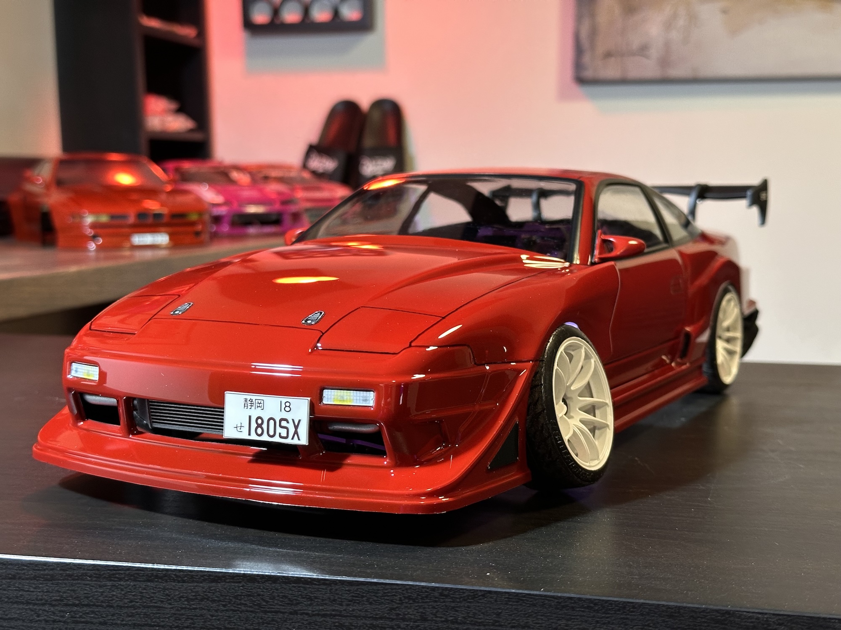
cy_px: 315
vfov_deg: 30.3
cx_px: 420
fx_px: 1166
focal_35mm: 48
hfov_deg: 39.7
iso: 320
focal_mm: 6.86
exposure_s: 1/33
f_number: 1.78
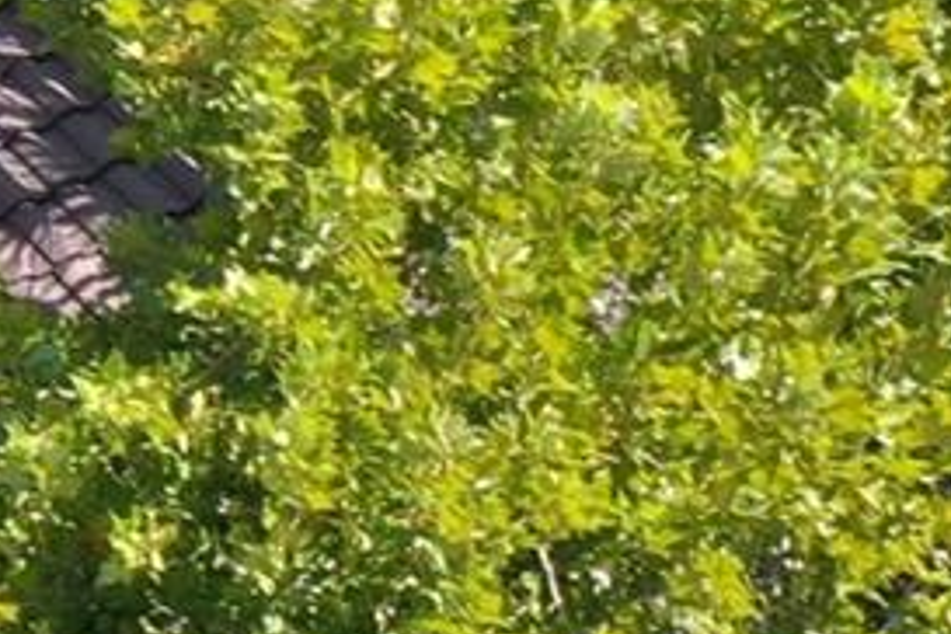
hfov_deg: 8.2
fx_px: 5547
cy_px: -894
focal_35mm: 210
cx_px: -1954
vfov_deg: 6.2
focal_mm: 10.26
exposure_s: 1/240
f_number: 5
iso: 100
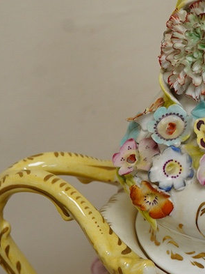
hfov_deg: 14.6
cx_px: 222
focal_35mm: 99
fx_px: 781
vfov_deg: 19.8
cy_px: 92
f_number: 10
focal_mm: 30
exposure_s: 1/125
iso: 1250
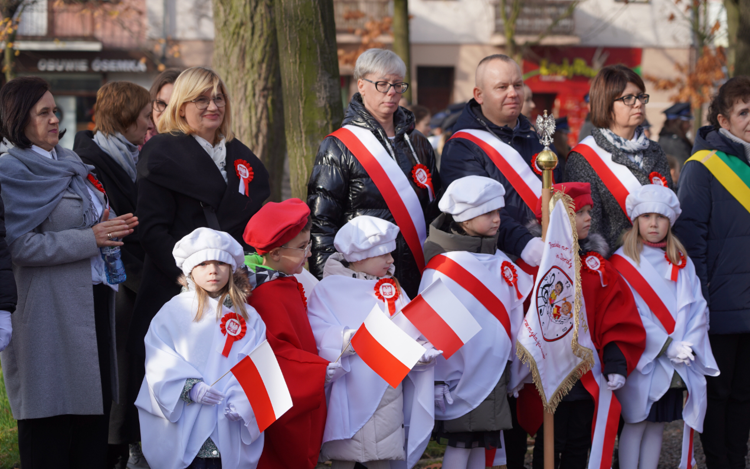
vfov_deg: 13.3
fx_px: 2003
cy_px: 254
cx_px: 376
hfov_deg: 21.2
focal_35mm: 98
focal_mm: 94
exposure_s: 1/320
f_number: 4.5
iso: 100
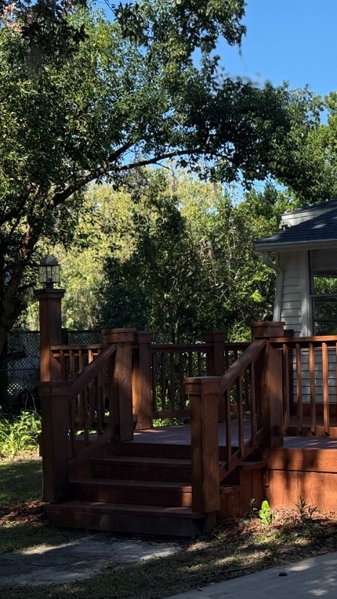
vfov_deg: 30.2
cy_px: 300
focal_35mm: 70
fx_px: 1113
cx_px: 393
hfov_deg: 16.6
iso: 100
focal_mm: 6.76
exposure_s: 1/2667
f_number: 1.78
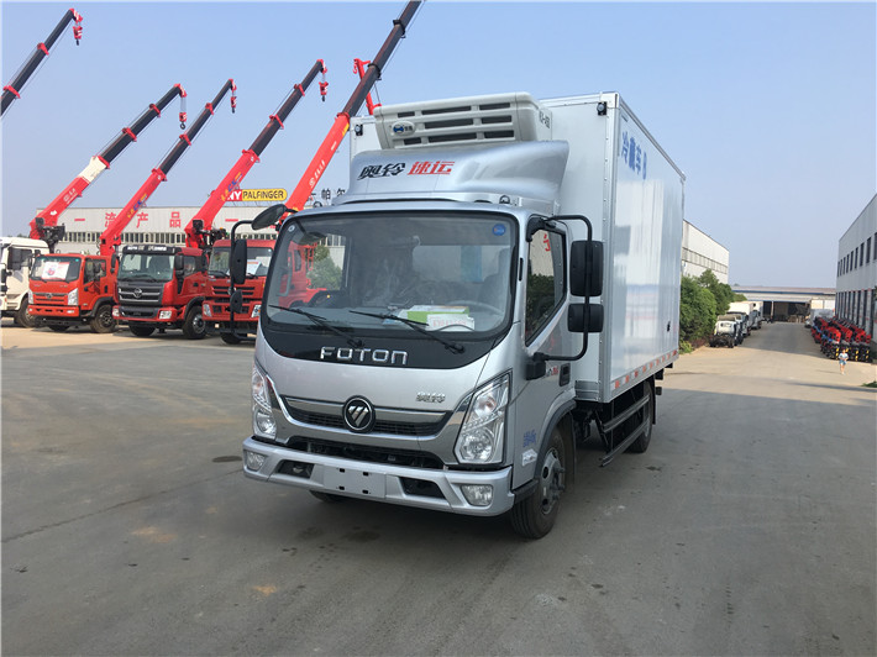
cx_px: 438
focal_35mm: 29
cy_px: 328
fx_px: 734
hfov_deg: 61.7
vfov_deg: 48.2
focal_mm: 4.15
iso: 25
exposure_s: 1/927
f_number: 2.2
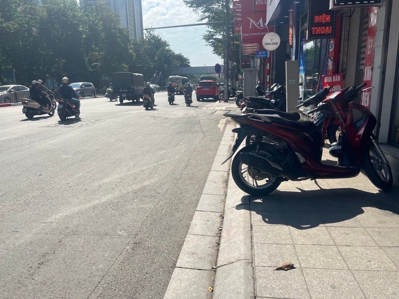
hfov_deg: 67.3
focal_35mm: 26
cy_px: 150
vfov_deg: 53.1
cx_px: 200
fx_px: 300
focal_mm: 5.7
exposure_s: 1/4630
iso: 50
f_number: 1.5
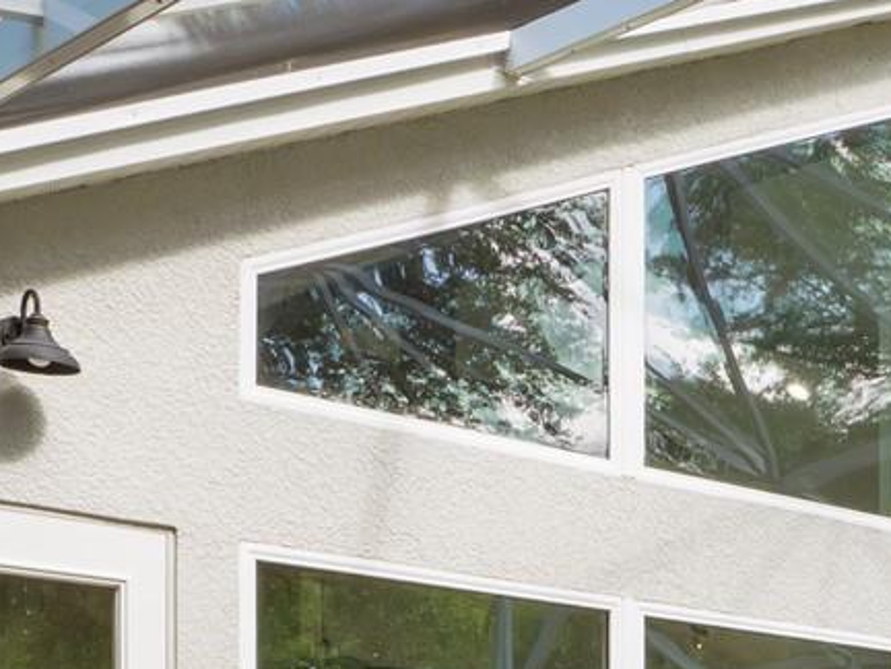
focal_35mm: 74
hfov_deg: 21.0
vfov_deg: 18.2
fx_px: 1905
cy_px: 939
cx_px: 1445
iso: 500
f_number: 10
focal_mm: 10
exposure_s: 1/60
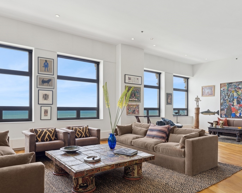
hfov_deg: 66.0
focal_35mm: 26
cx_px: 129
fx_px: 186
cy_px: 110
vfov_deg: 54.7
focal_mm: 19
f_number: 8
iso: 320
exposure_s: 1/50
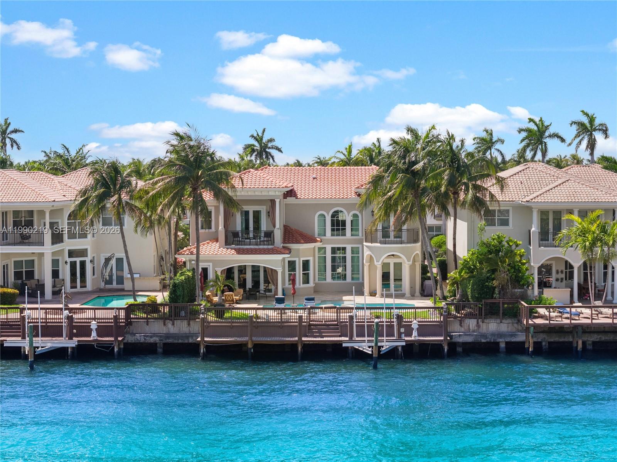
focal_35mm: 70
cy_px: 231
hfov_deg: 27.8
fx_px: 1247
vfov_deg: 21.0
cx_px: 308
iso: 250
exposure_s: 1/2500
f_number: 2.8
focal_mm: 19.35
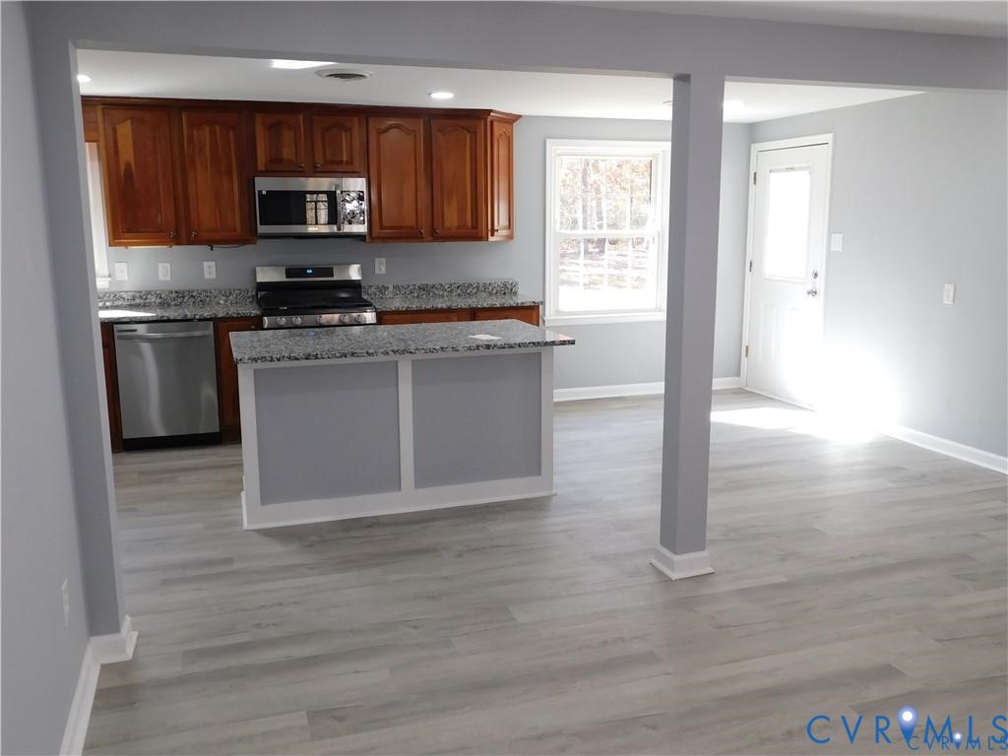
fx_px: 874
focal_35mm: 30
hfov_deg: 60.0
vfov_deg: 46.8
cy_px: 378
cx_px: 504
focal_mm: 5.3
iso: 125
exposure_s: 1/40
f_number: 3.2
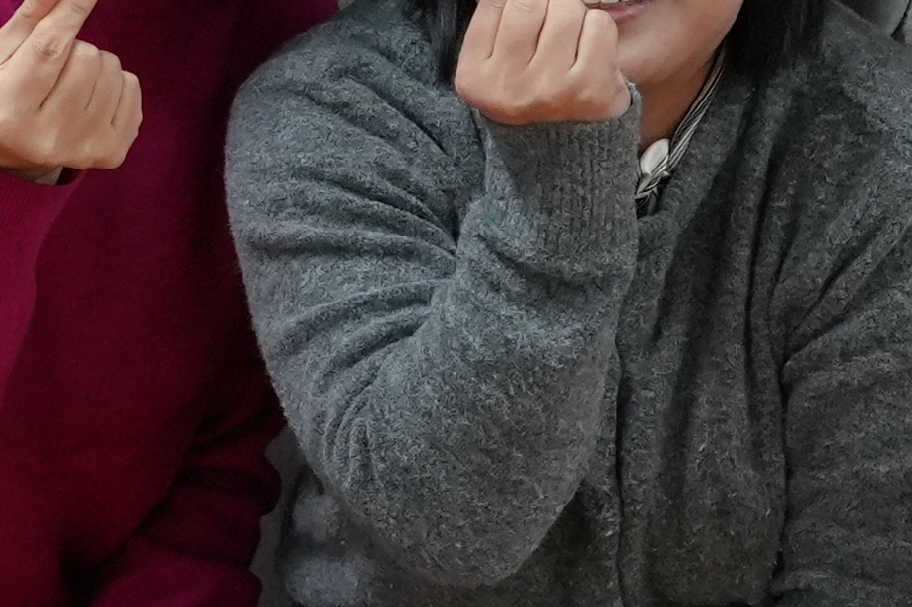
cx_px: 587
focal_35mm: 288
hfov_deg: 7.2
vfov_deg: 4.8
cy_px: 136
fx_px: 7293
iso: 2500
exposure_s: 1/160
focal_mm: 38
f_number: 4
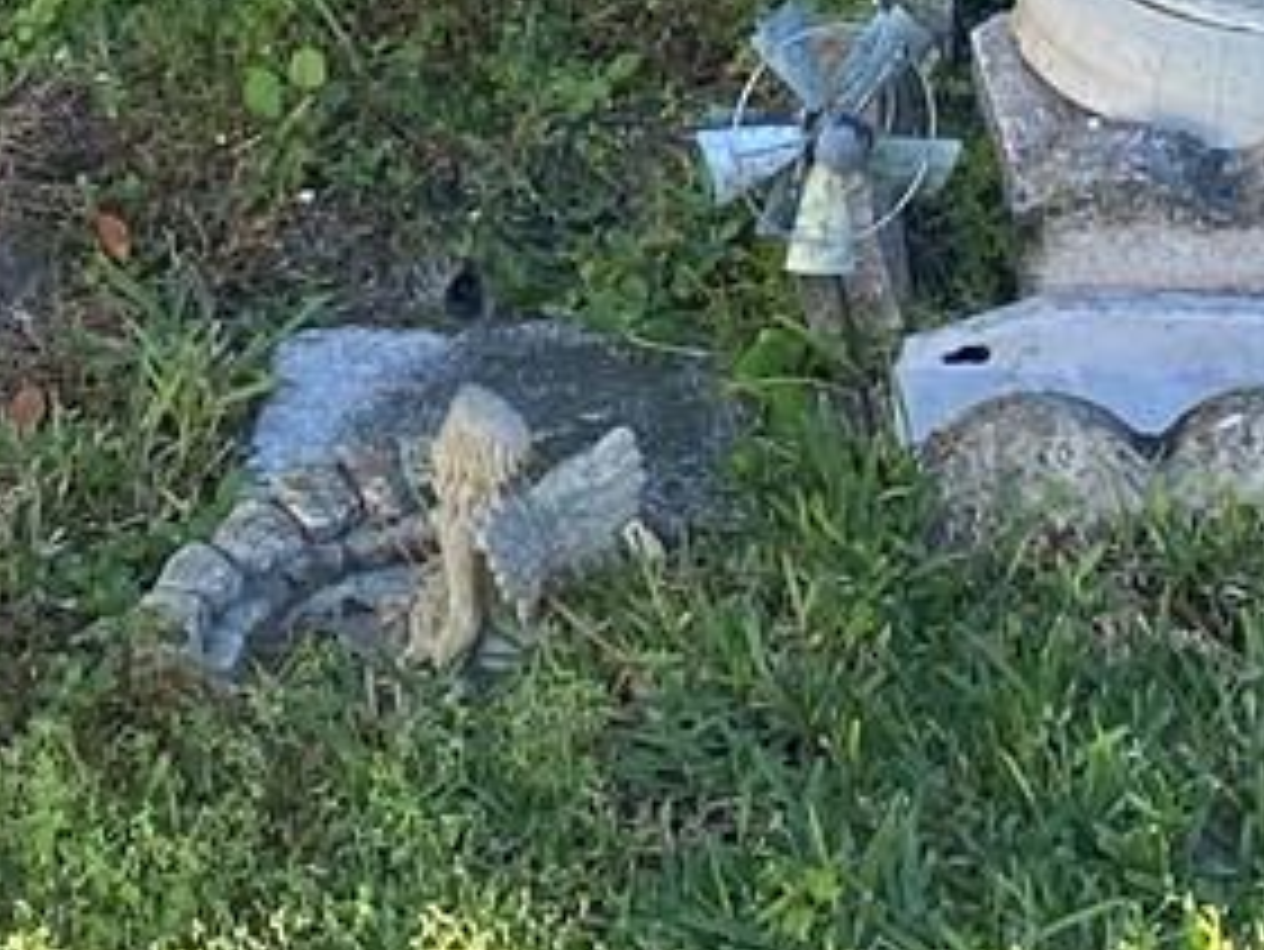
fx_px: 5407
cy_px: -1580
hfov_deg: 13.2
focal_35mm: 148
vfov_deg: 8.8
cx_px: 13
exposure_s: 1/439
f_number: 1.8
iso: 32
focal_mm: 4.25
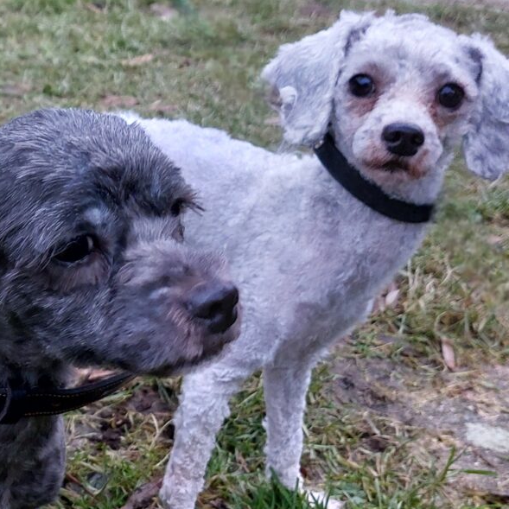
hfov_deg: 54.0
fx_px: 499
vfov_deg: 54.0
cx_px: 274
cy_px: 258
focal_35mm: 30
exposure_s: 1/50
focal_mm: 5.23
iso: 160
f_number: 1.8
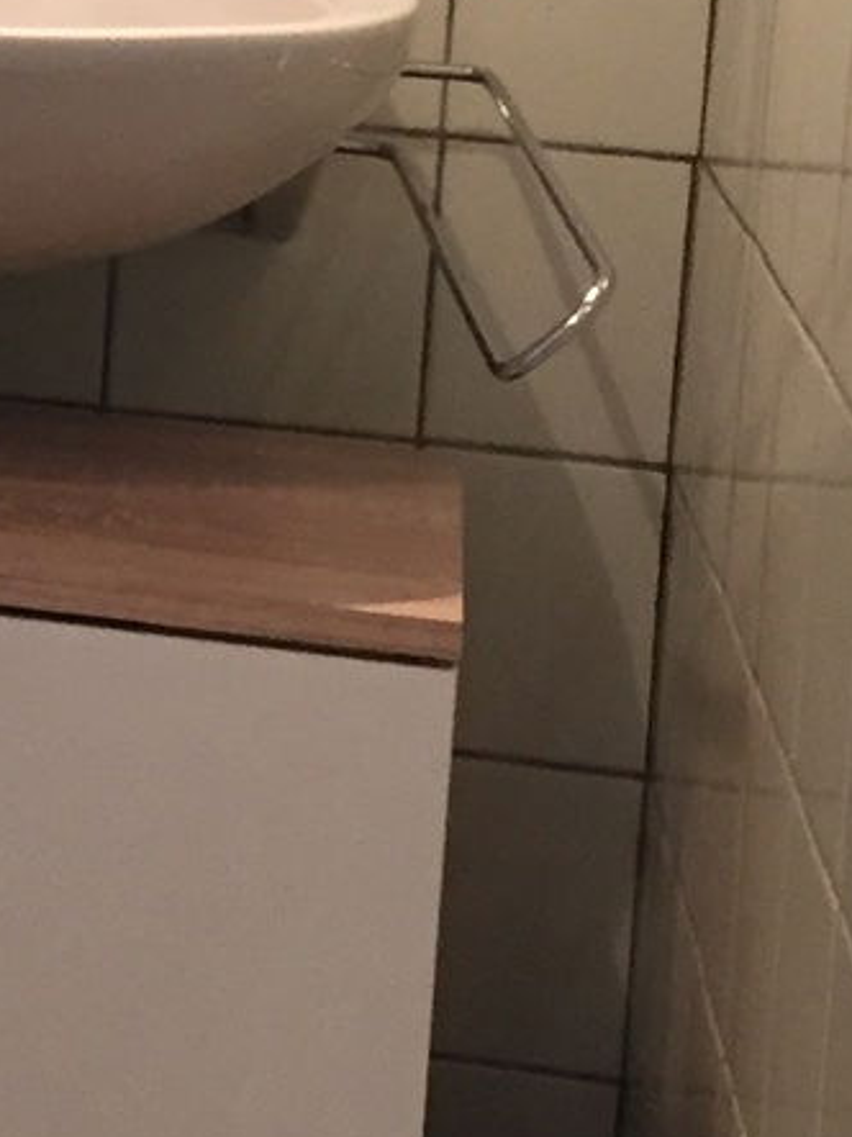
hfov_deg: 10.3
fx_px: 4400
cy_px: -100
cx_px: -760
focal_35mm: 134
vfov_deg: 14.4
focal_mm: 4.15
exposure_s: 1/33
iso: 160
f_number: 2.2
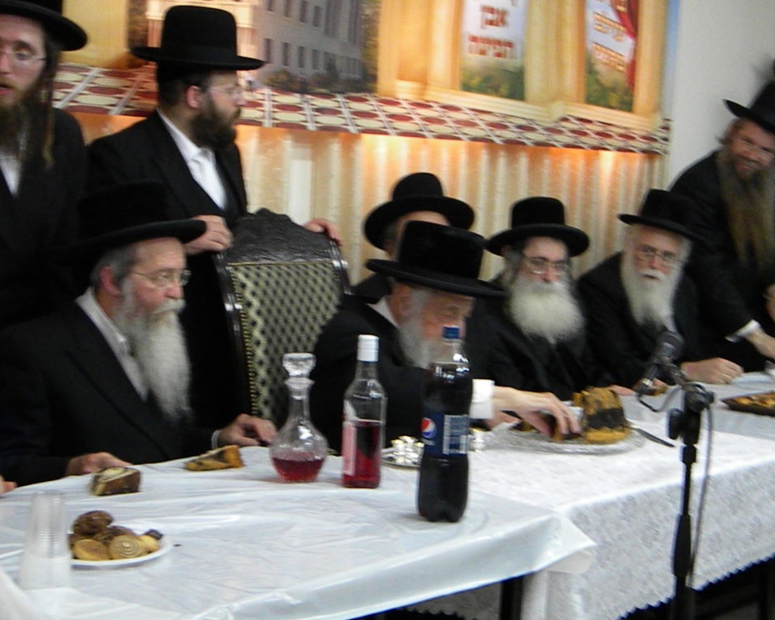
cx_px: 416
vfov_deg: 25.8
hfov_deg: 31.9
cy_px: 307
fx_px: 1353
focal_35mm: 59
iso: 888
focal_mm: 10.1
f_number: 4.1
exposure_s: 1/62.8
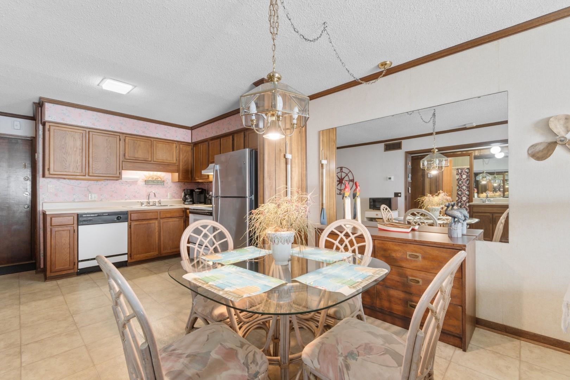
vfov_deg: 77.3
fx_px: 237
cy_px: 190
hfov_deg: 100.4
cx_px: 285
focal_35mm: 15
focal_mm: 10
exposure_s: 3
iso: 100
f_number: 4.5
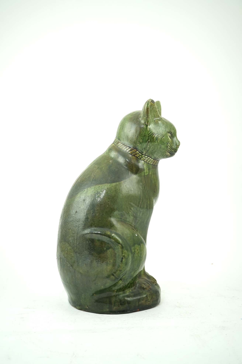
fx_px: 454
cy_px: 182
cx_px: 121
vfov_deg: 43.6
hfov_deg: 29.9
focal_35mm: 45
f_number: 5.6
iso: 400
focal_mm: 30
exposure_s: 1/80
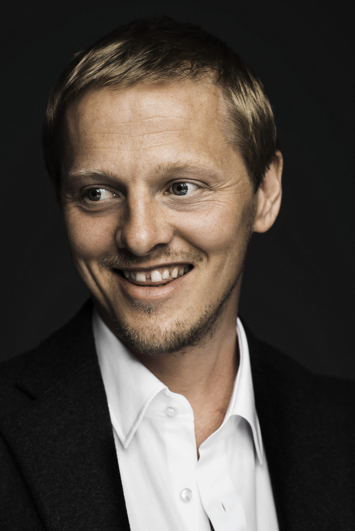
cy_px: 266
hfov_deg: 16.1
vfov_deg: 23.9
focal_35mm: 85
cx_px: 178
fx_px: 1256
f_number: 5
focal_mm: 85
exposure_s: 1/160
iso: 100
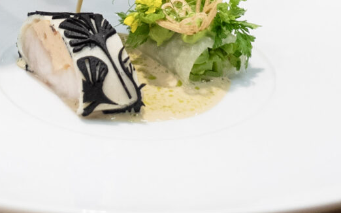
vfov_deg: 11.3
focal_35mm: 114
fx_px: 1059
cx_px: 120
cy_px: -42
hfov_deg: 18.2
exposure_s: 1/200
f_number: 4
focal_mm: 38
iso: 1600
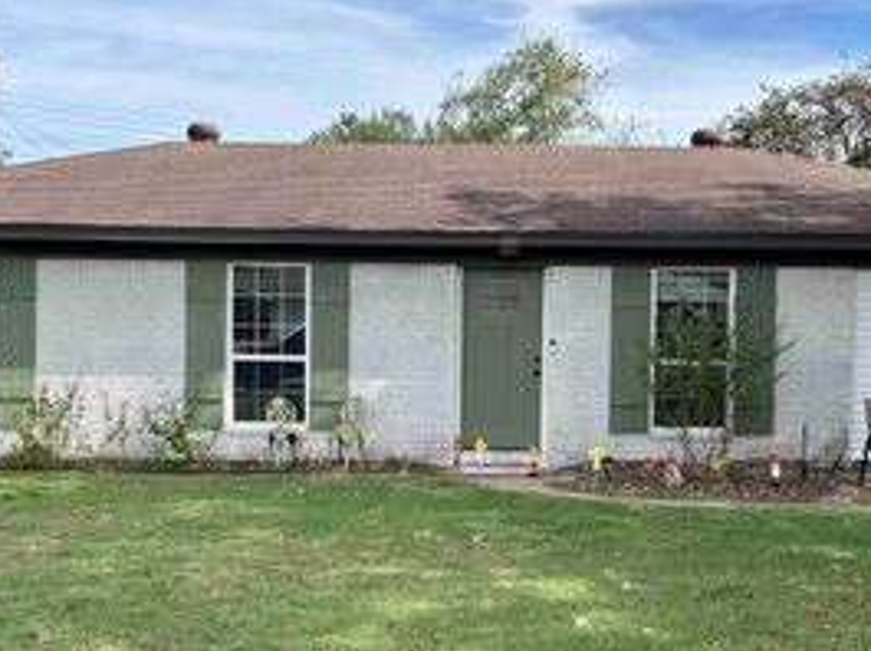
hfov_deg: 38.9
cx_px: 470
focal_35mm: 49
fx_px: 1231
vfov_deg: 29.6
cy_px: 349
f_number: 1.6
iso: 50
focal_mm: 5.96
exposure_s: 1/2105
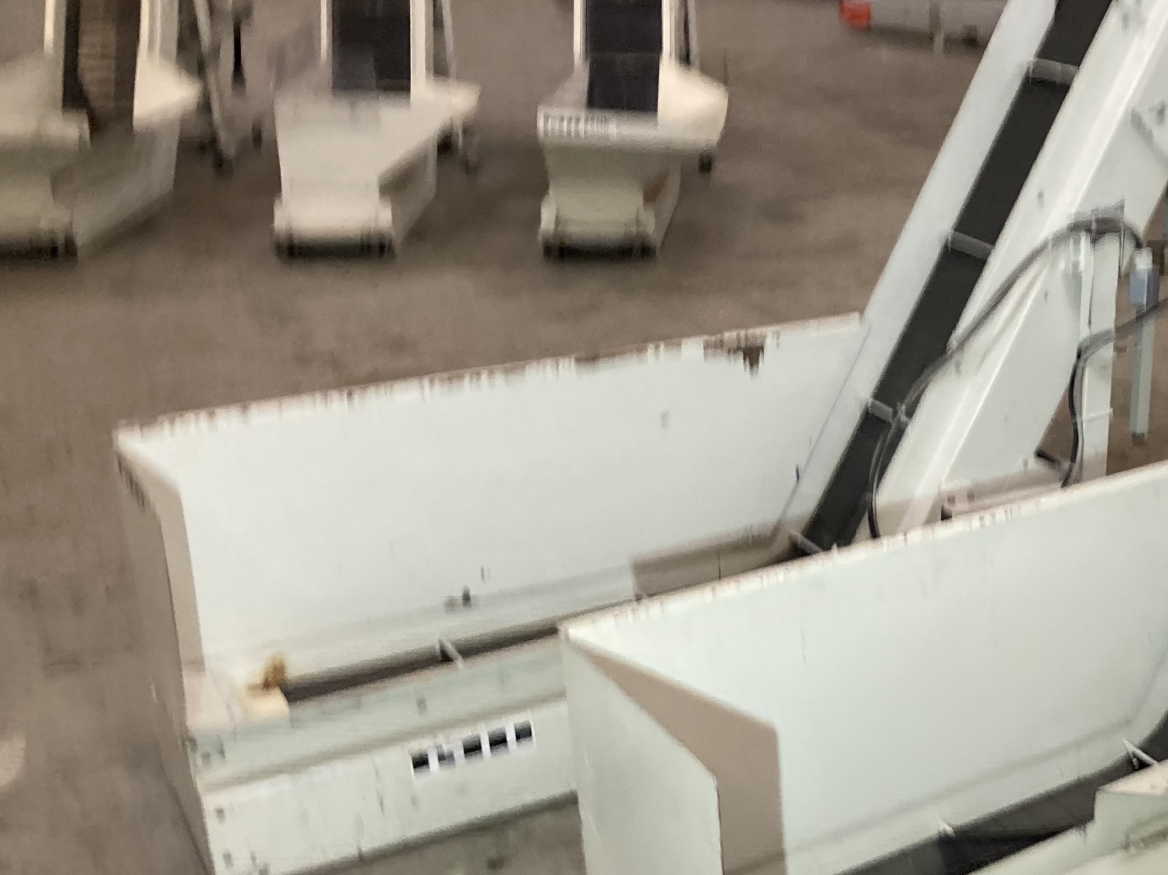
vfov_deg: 28.5
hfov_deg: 35.8
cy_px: 483
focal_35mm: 51
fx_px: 1721
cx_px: 993
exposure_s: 1/50
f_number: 1.8
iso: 160
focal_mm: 3.99
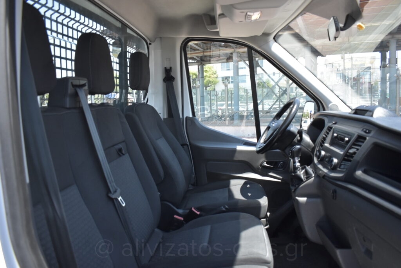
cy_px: 134
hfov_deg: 67.4
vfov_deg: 48.0
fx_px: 301
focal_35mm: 27
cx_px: 200
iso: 1600
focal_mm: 18
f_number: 3.5
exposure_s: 1/2000
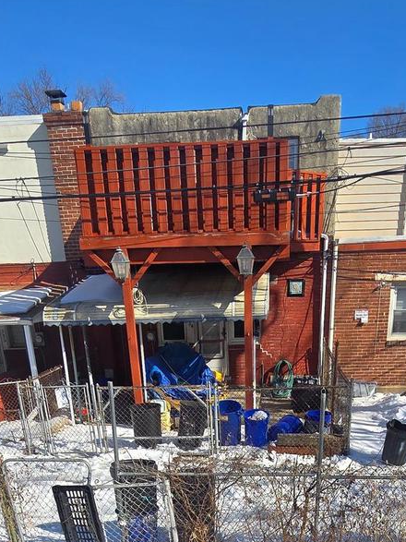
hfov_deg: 41.6
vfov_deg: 43.1
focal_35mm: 34
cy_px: 585
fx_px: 532
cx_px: 239
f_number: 2.2
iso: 50
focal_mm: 2.2
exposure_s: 1/2443
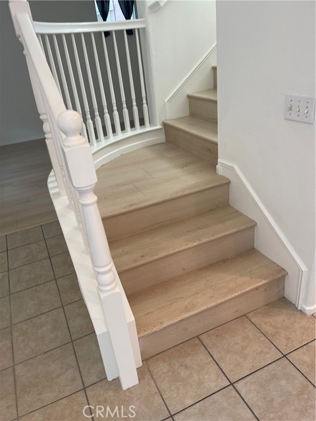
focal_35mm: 25
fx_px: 304
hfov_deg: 54.9
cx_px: 158
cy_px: 210
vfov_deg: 69.4
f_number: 1.6
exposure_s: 1/60
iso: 64
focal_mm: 5.1
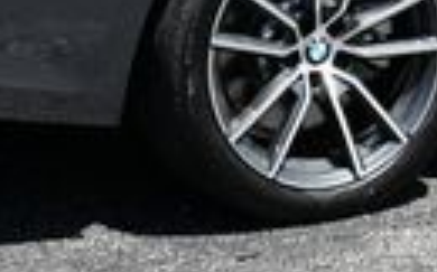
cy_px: -376
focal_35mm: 241
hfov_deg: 8.6
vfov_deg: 5.3
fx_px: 2868
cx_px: 524
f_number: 8
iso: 160
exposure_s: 1/250
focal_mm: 24
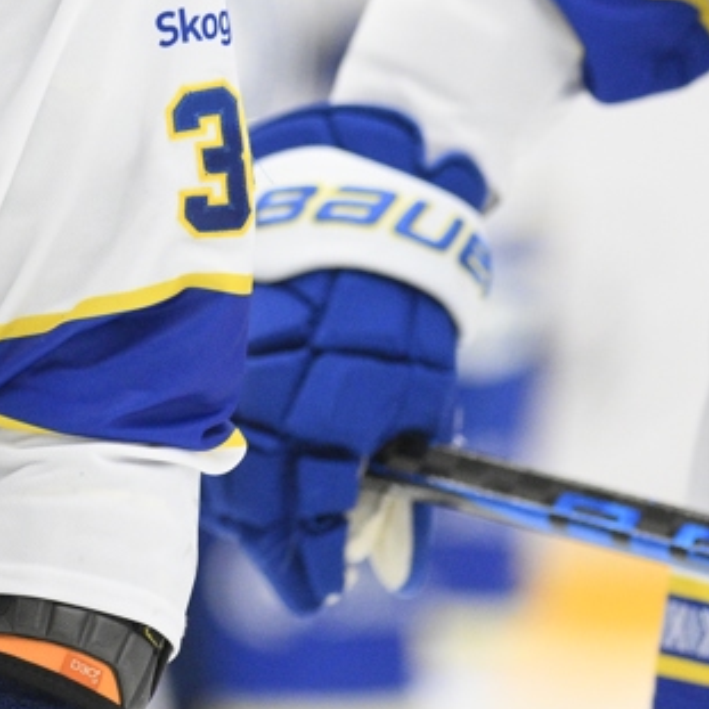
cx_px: -217
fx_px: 25837
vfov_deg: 1.6
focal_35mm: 1115
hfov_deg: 1.6
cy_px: -176
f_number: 2.8
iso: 3200
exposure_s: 1/800
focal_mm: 300
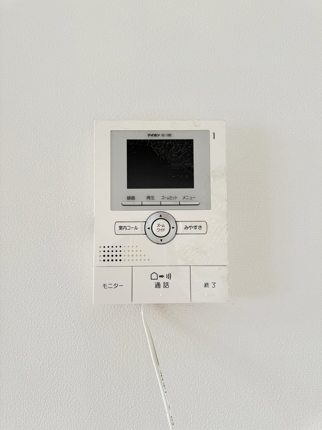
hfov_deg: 56.8
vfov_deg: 71.6
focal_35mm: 24
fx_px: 298
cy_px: 215
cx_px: 161
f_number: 1.78
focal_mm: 6.76
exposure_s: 1/121
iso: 125
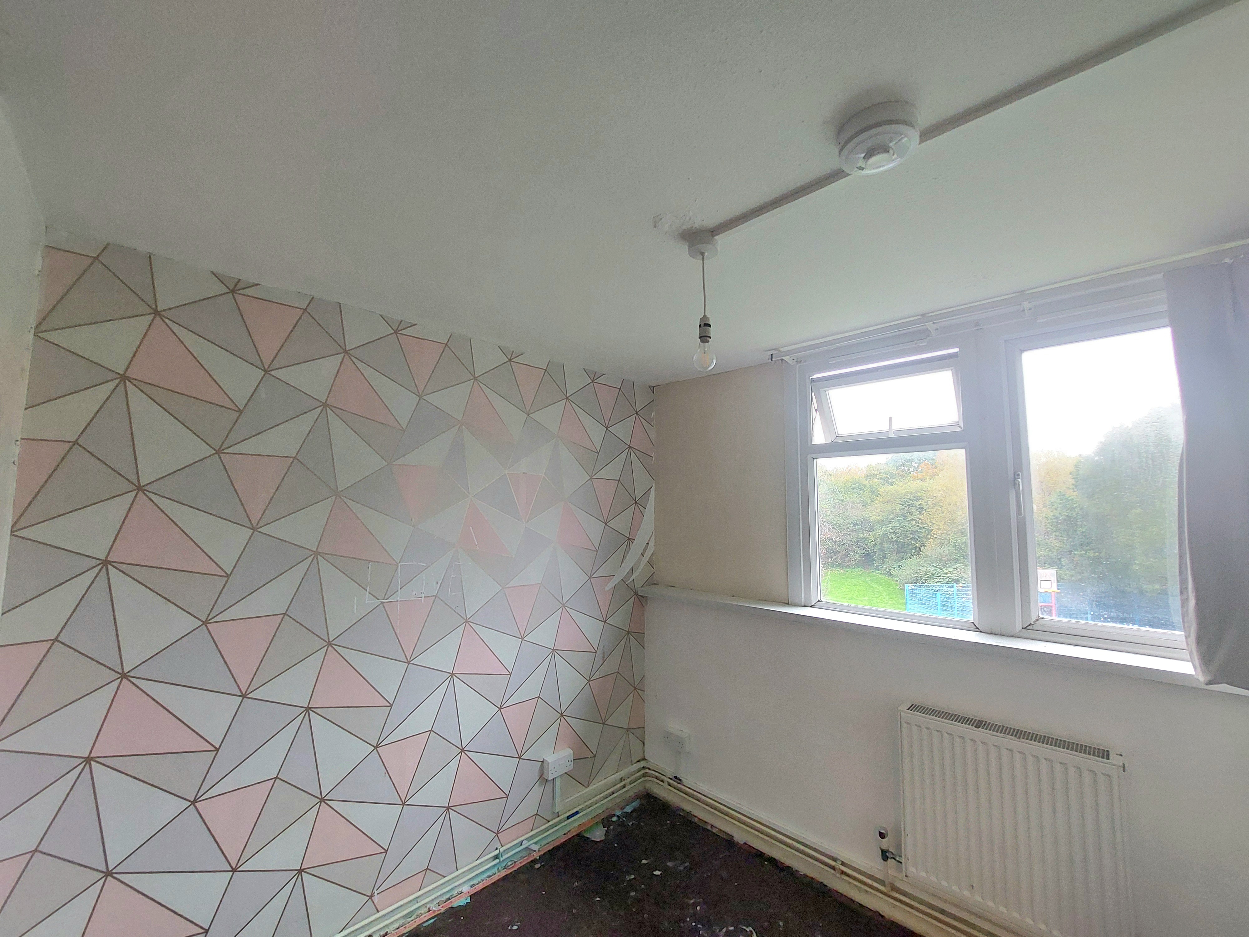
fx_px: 469
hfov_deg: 106.2
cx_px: 624
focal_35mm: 13
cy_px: 468
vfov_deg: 89.9
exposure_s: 1/50
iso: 200
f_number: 2.2
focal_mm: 1.74
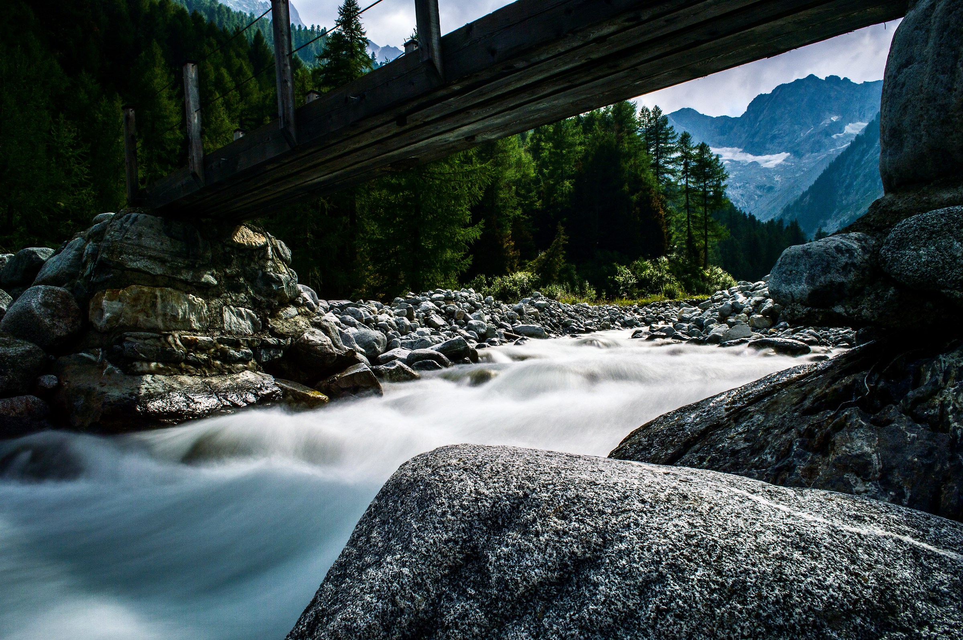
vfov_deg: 47.8
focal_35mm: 27
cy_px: 320
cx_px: 482
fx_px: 721
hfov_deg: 67.4
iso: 100
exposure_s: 2.5
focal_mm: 18
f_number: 14
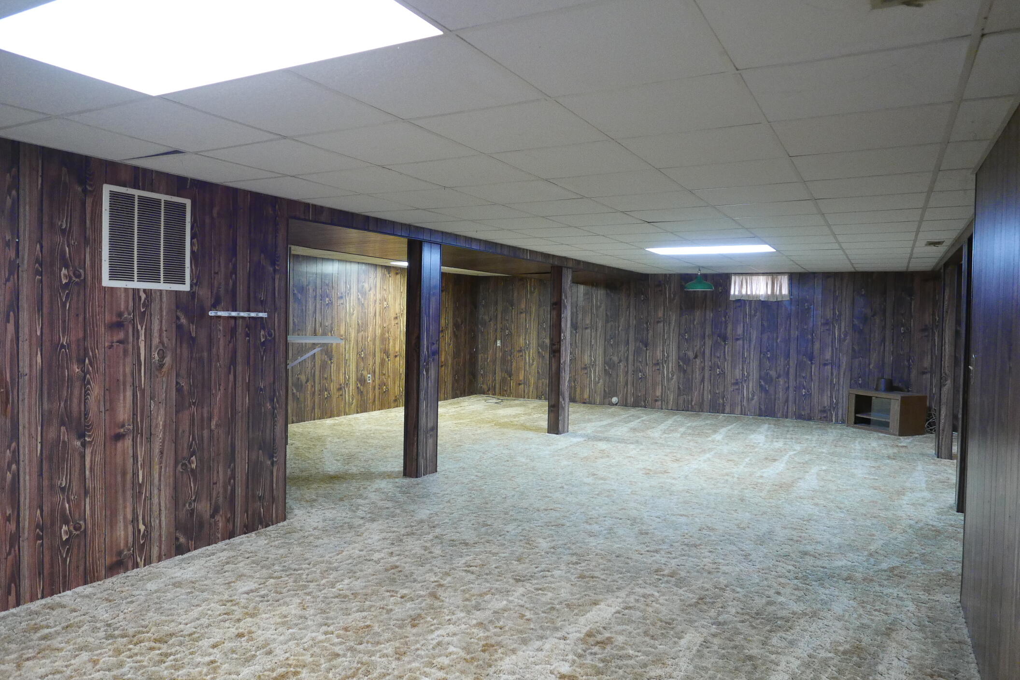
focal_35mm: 24
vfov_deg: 53.1
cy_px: 340
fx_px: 680
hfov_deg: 73.7
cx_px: 510
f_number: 2
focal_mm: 10.9
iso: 1600
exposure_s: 1/40
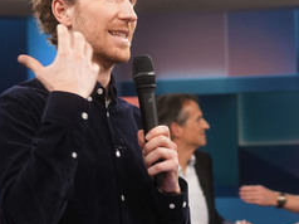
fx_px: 708
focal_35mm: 82
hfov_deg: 23.8
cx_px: 100
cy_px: 116
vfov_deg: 18.0
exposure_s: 1/100
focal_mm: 30
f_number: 2.2
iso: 640
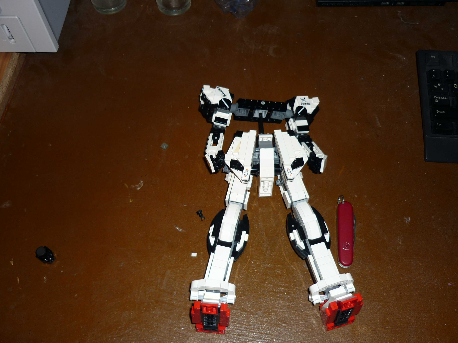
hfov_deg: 54.0
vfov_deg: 41.8
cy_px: 175
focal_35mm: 34
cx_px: 225
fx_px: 450
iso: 100
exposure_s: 1/30
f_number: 2.8
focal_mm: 5.5
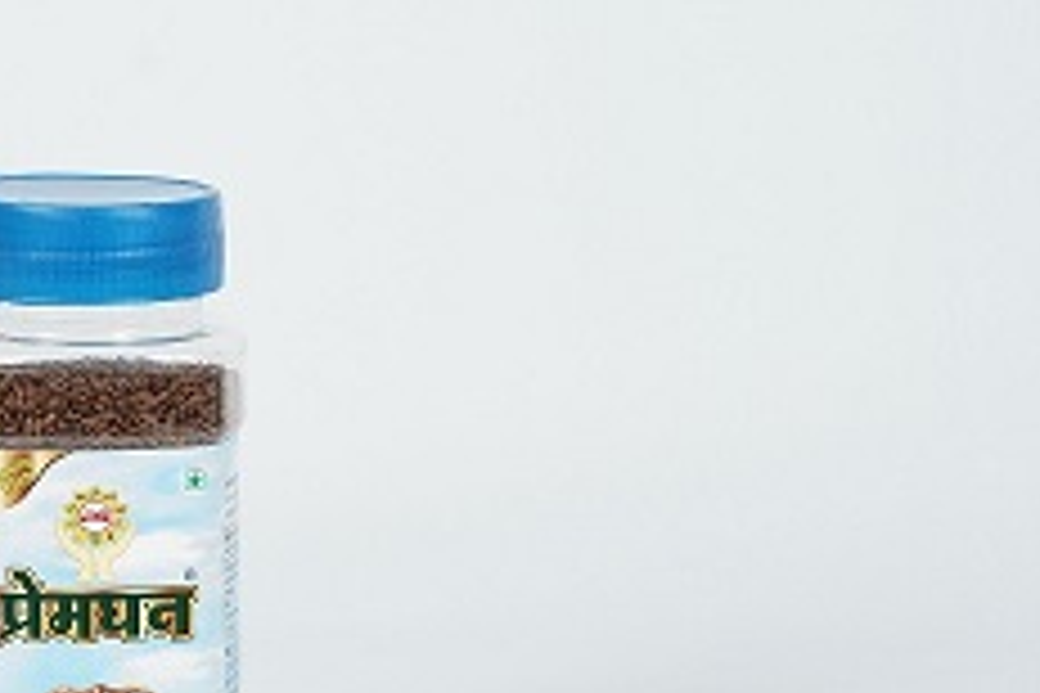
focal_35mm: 130
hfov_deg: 15.6
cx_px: 86
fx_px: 3755
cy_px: 315
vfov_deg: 10.5
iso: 400
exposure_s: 1/200
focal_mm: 50
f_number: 7.1
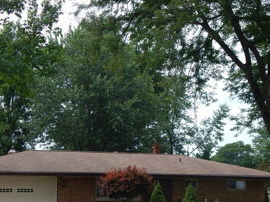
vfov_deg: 23.9
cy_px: 133
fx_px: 476
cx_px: 134
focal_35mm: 61
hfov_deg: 31.7
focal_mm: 7.7
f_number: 3.6
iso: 125
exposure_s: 1/800
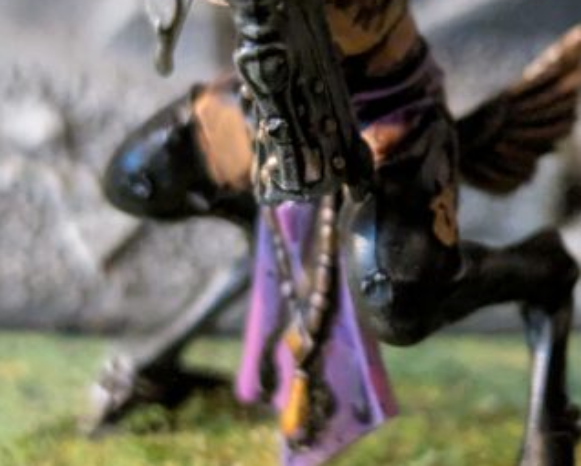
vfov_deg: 10.2
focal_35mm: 151
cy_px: 184
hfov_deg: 12.8
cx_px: 318
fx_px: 2599
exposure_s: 1/25
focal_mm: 6.81
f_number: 1.85
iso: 1261
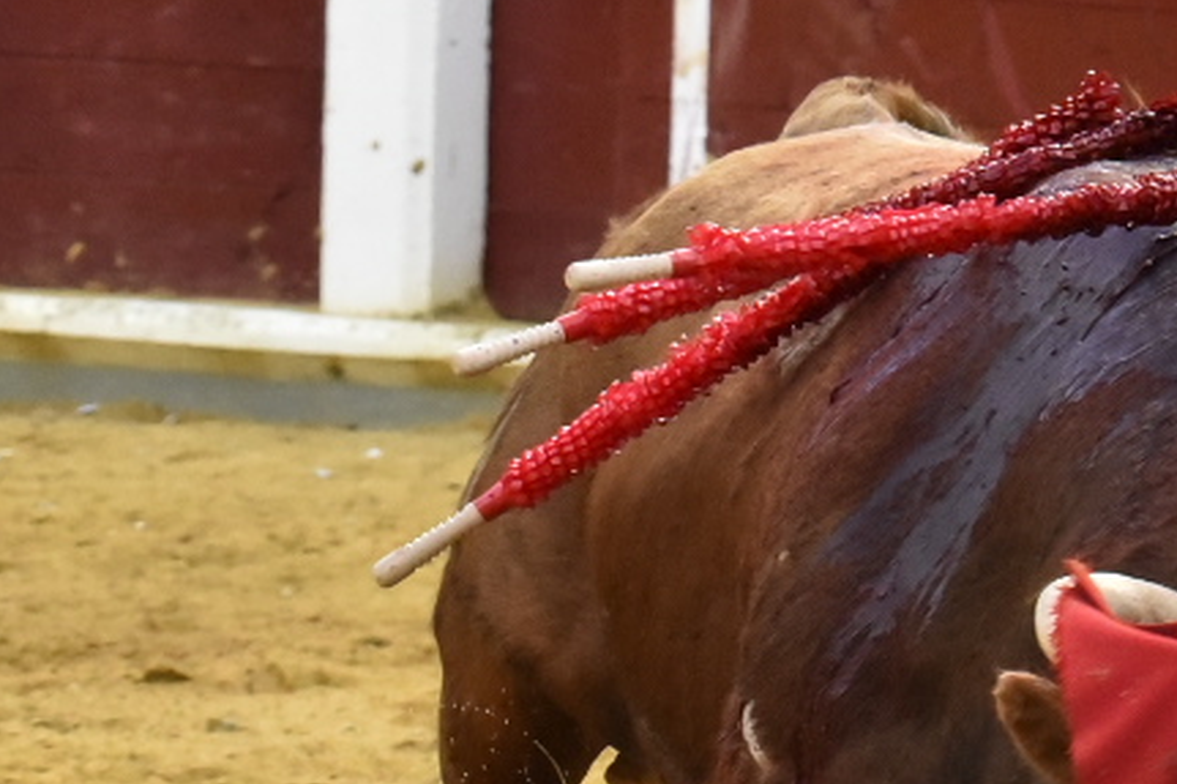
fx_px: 22125
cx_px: 1892
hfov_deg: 3.0
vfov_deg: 2.0
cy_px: 295
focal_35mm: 677
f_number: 13
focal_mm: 180
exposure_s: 1/1000
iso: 6400
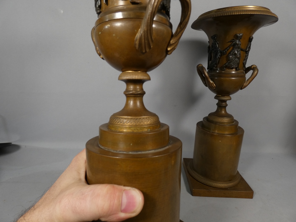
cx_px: 148
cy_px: 111
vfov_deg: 66.0
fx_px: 171
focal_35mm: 20
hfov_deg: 81.7
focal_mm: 3.6
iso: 80
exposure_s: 1/80
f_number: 2.8
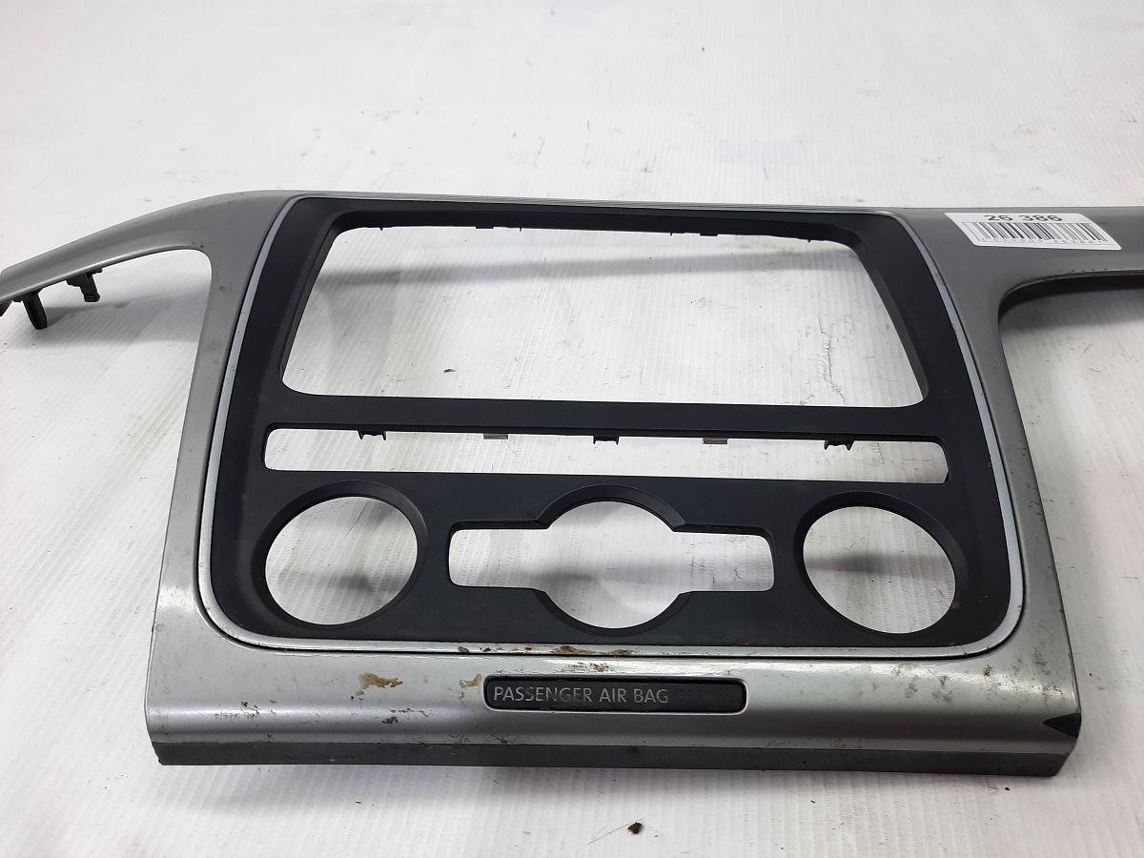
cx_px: 572
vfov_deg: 54.9
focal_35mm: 25
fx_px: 826
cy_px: 429
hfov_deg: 69.4
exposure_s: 1/50
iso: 40
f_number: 2
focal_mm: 4.6
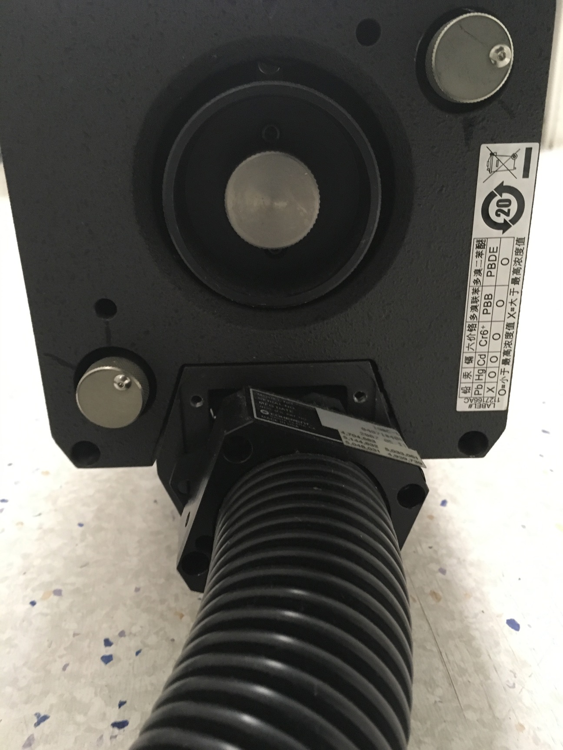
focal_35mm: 29
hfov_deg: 48.2
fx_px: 629
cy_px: 375
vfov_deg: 61.7
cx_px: 282
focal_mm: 4.15
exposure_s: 1/20
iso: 200
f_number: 2.2
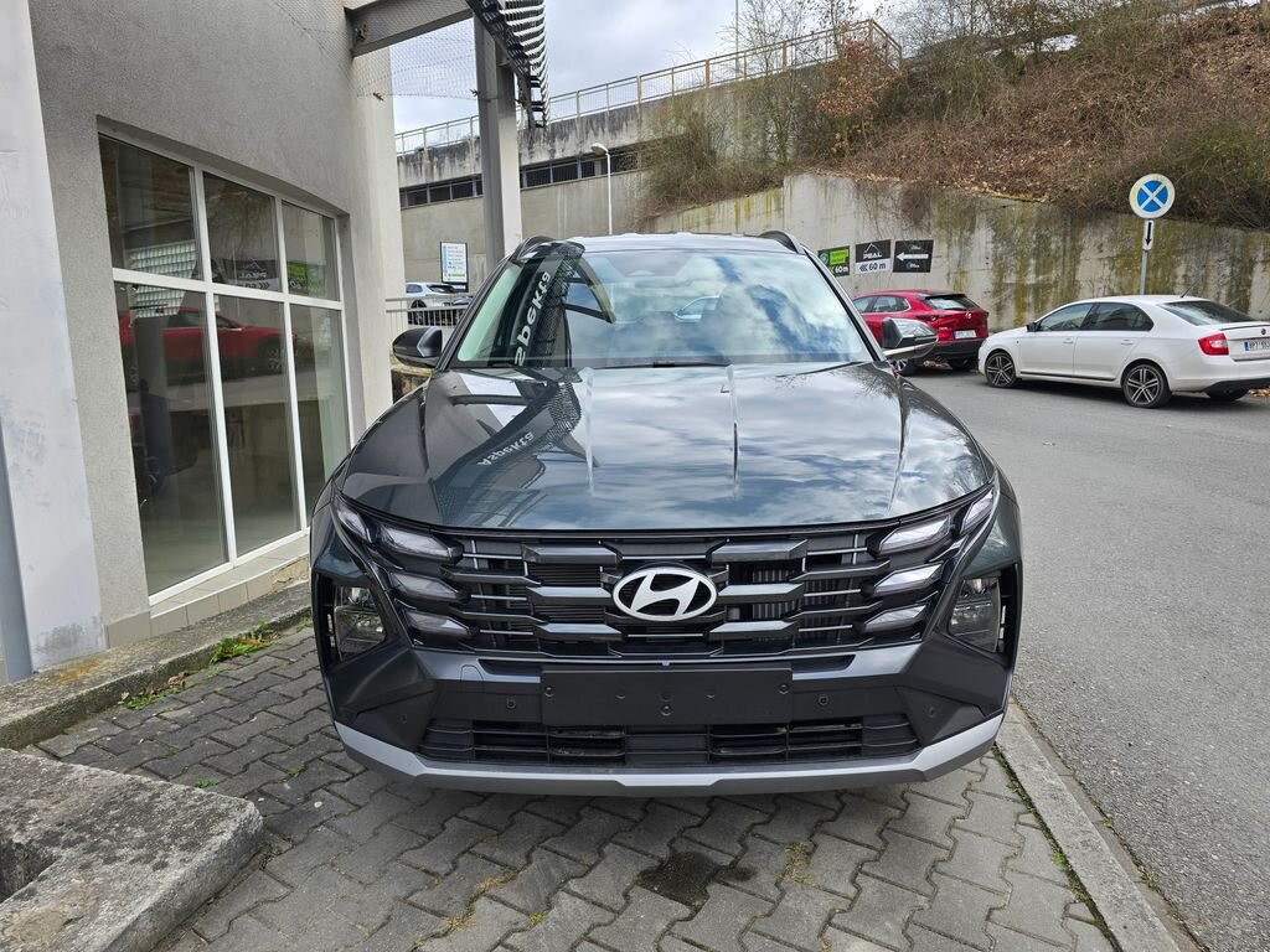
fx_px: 844
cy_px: 476
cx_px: 635
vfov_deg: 58.9
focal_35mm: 23
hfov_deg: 73.9
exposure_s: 1/187
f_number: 1.7
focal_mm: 6.3
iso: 12
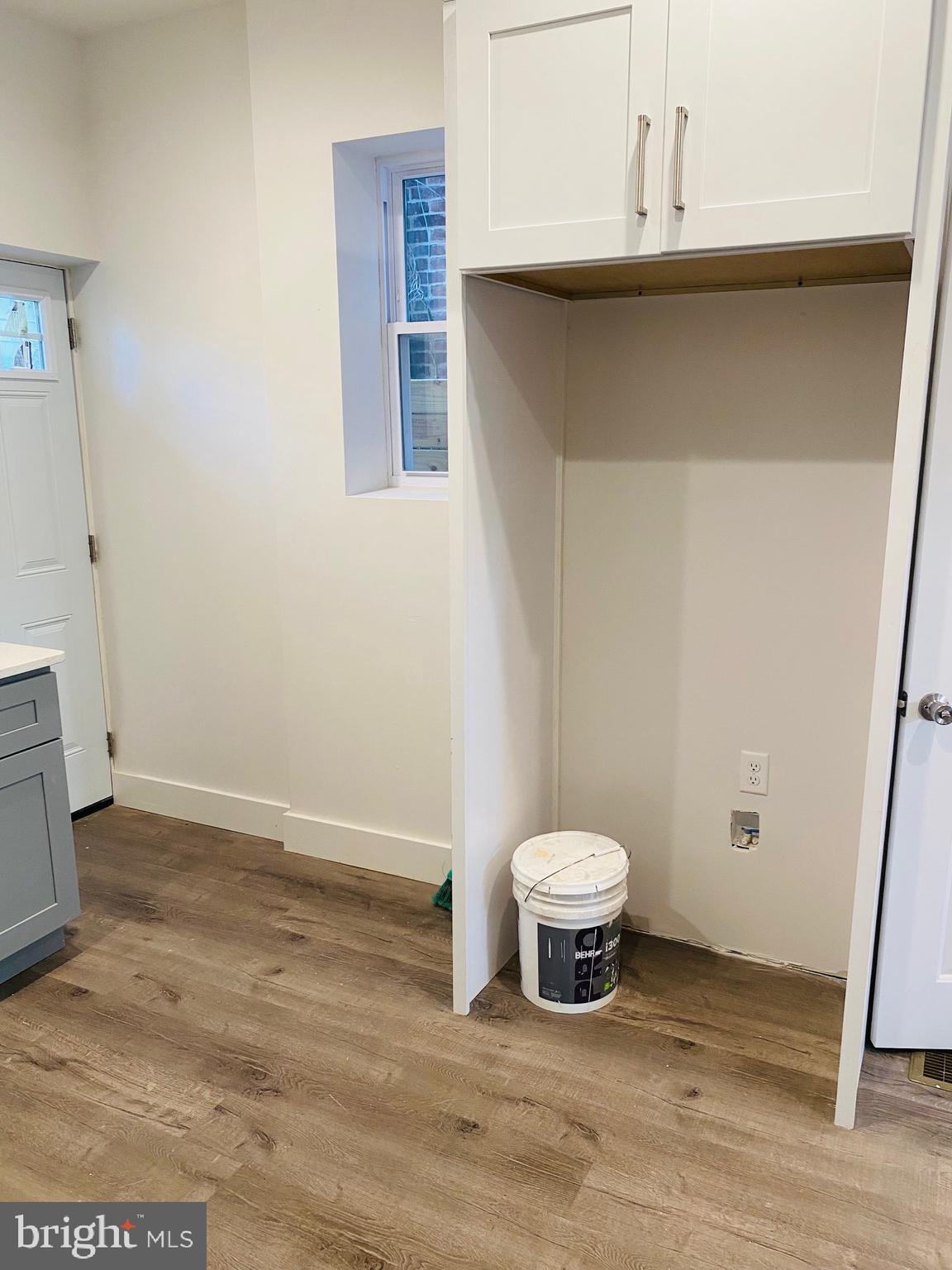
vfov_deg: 67.3
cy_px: 635
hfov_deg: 53.1
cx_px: 476
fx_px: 953
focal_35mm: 26
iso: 100
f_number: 1.8
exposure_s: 1/60
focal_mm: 4.25
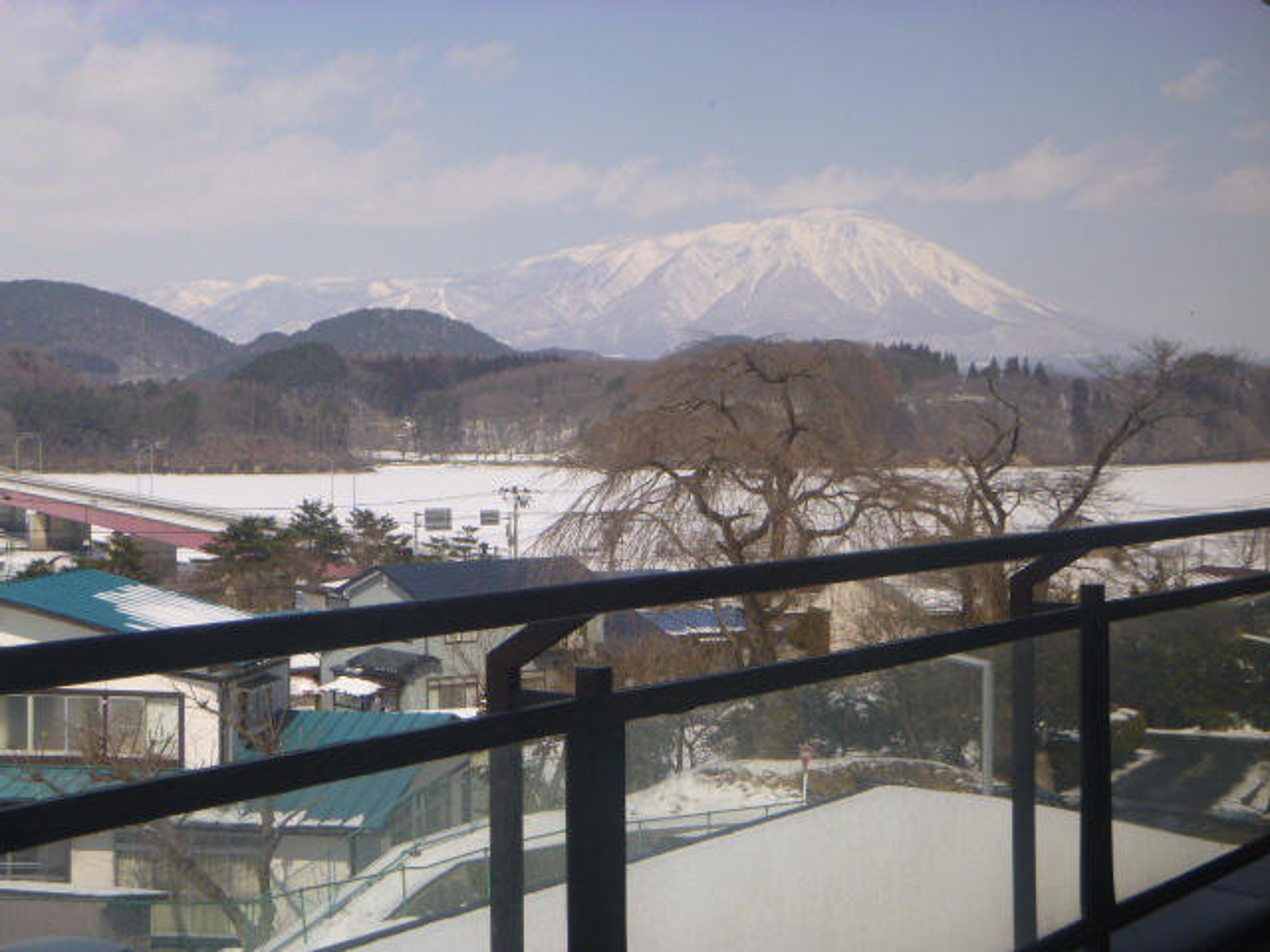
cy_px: 476
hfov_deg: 31.2
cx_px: 635
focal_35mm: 62
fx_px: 2275
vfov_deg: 23.7
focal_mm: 11.1
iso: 100
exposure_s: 1/320
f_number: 5.3
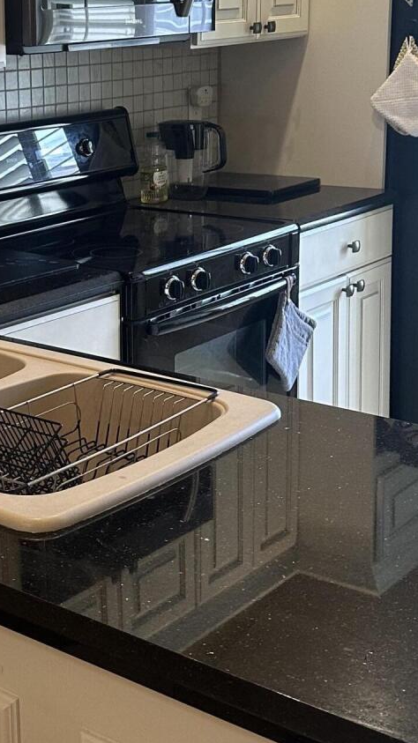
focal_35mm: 62
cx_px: 44
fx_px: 1222
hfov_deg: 19.1
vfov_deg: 33.6
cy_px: 271
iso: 200
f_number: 1.78
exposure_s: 1/120
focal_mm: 6.86
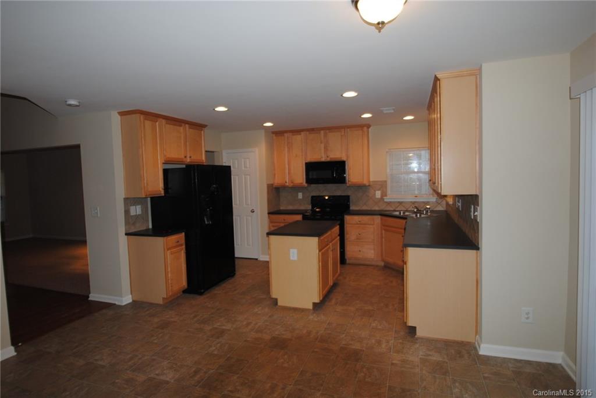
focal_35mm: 18
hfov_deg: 90.0
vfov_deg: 67.5
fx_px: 298
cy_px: 199
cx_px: 298
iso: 200
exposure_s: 1/60
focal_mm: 12
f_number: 3.8
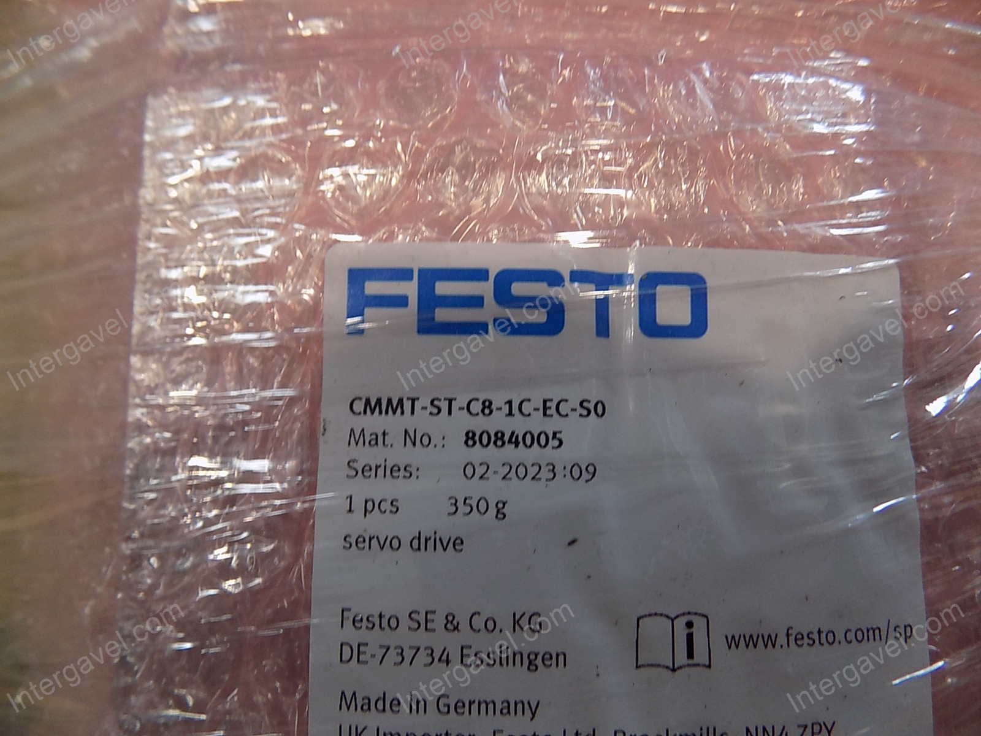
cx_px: 490
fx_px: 652
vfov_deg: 58.9
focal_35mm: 23
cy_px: 368
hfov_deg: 73.9
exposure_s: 1/30
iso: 80
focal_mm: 4
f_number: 3.1
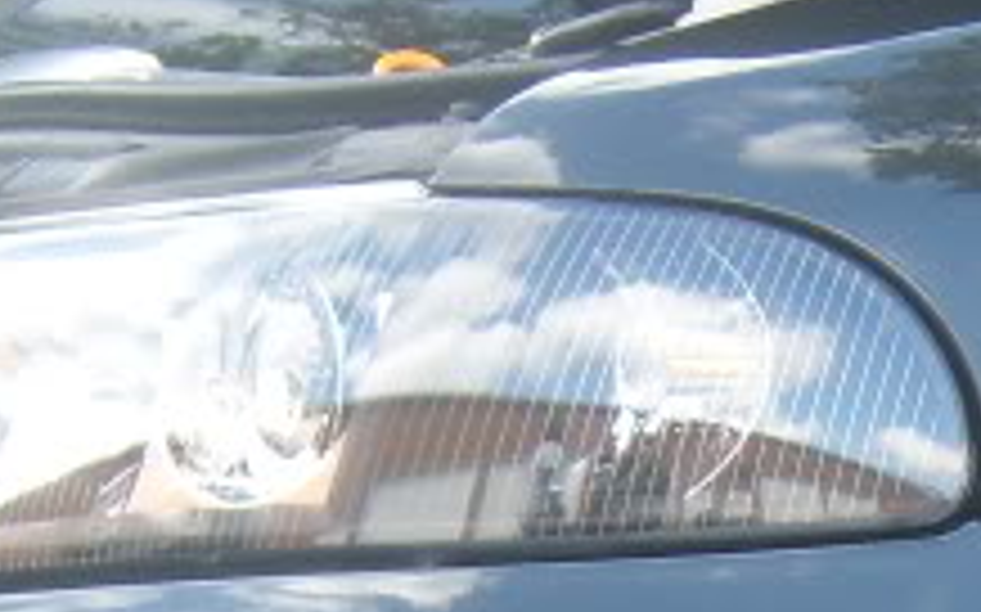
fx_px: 4650
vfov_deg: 7.4
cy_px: 909
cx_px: 1098
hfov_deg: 11.8
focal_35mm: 174
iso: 50
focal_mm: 5.8
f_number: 2.8
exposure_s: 1/176
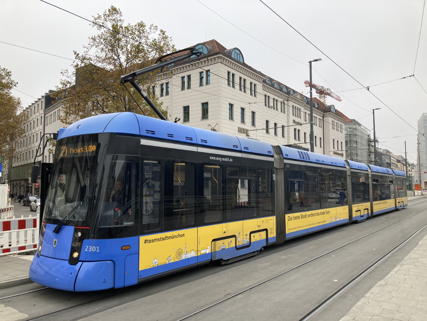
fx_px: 345
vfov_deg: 49.7
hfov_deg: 63.4
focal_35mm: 28
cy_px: 160
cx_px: 214
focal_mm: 3.99
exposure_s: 1/196
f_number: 1.8
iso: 20
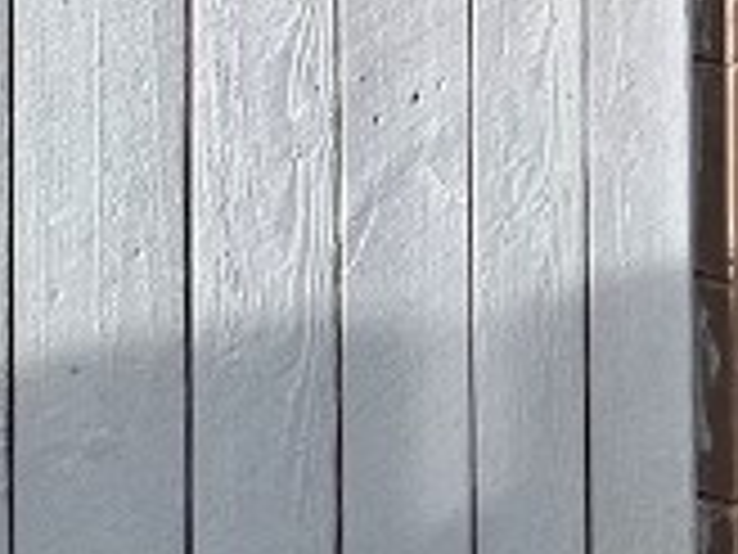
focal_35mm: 81
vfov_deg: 11.8
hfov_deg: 16.2
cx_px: 1611
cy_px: -1018
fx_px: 1727
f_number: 1.8
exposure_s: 1/827
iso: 32
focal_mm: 1.57
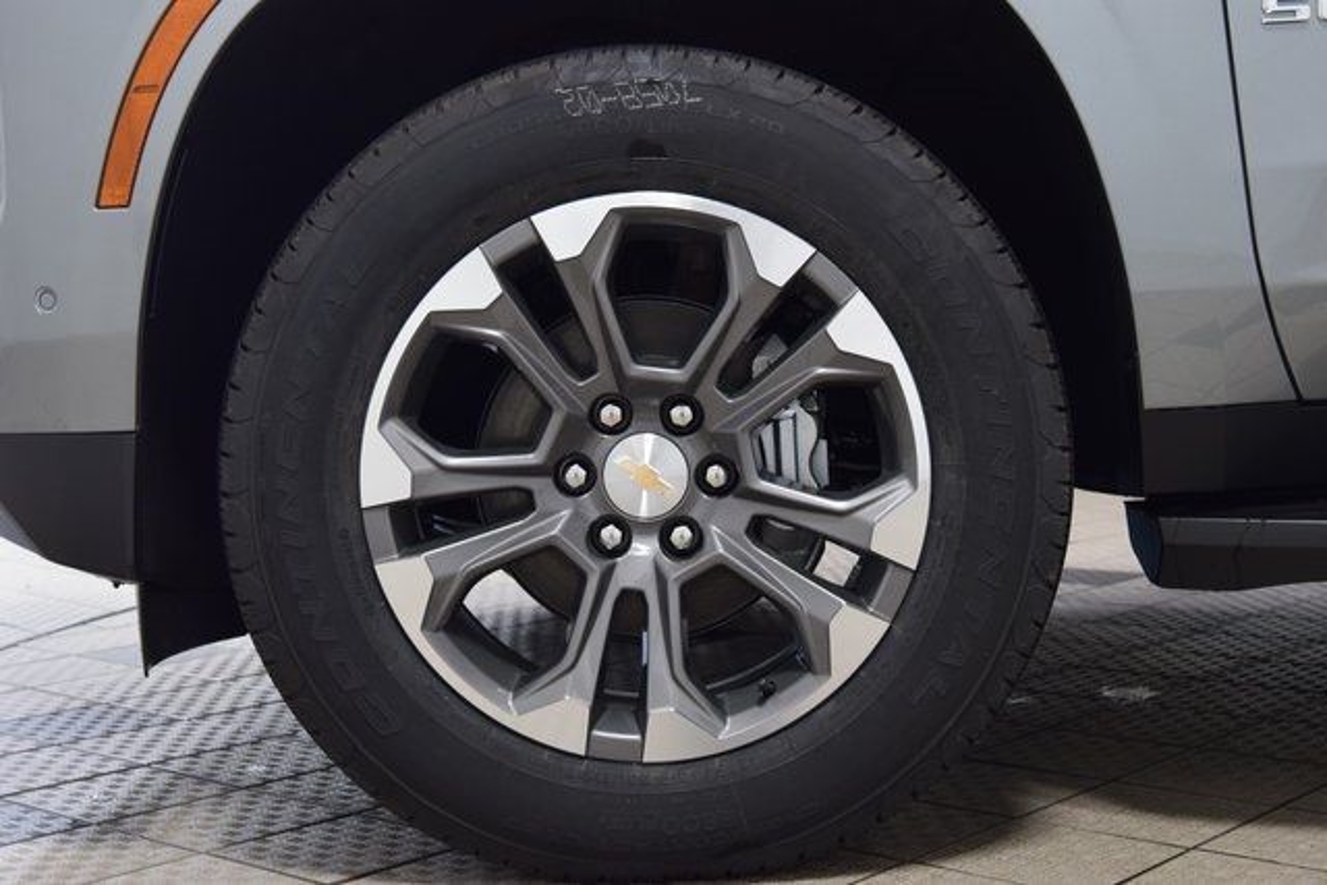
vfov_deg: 25.1
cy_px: 442
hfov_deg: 36.9
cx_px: 664
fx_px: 1991
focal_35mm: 54
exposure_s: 1/15
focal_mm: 36
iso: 720
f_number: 6.3
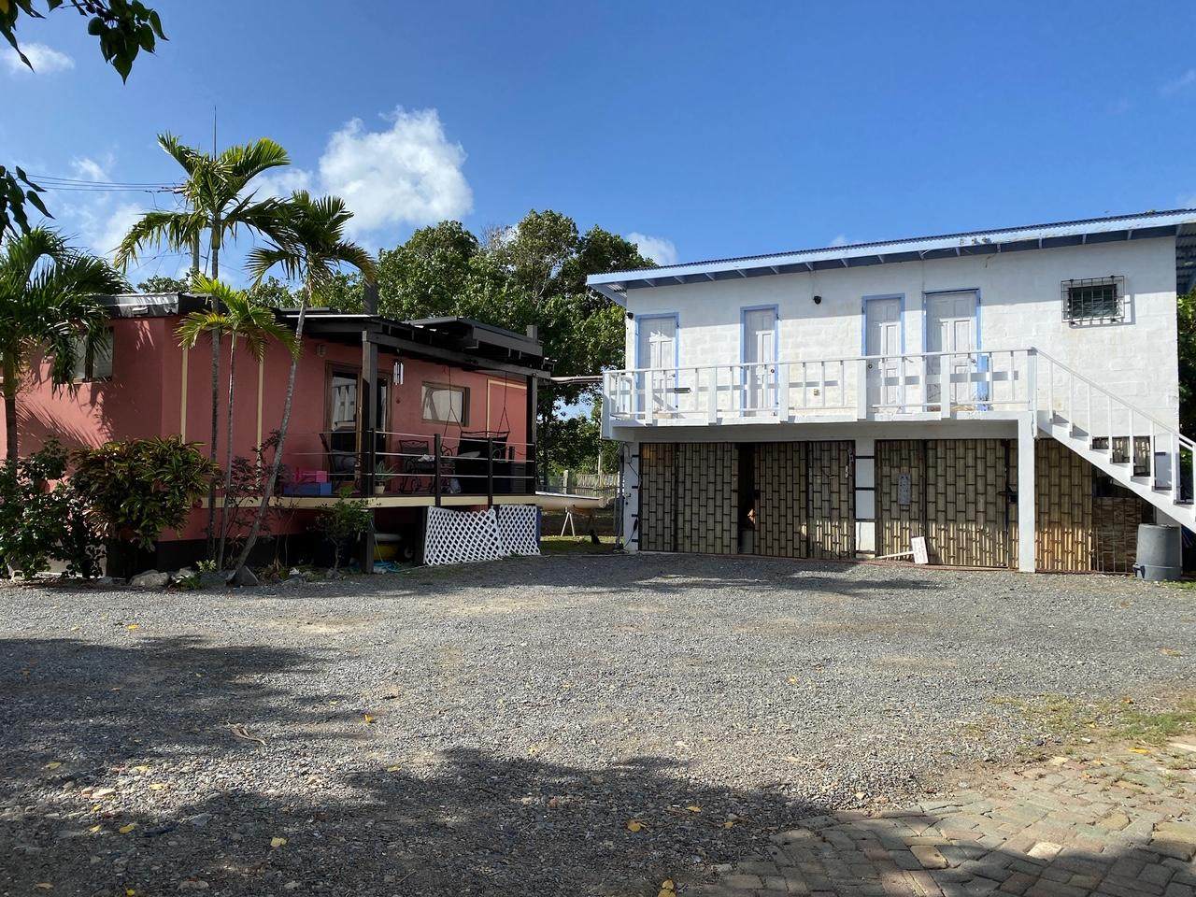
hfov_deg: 67.3
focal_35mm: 26
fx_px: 898
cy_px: 448
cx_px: 598
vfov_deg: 53.1
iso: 32
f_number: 1.8
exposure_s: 1/2632
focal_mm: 4.25
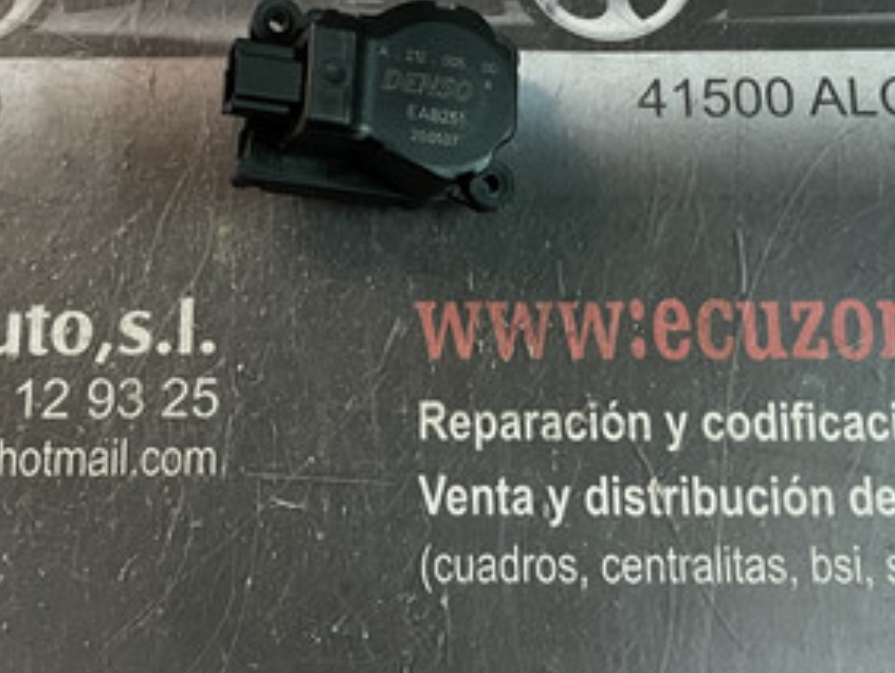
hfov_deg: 32.5
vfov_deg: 24.6
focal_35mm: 59
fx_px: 1527
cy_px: 162
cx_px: 343
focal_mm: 5.1
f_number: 1.6
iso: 500
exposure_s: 1/25
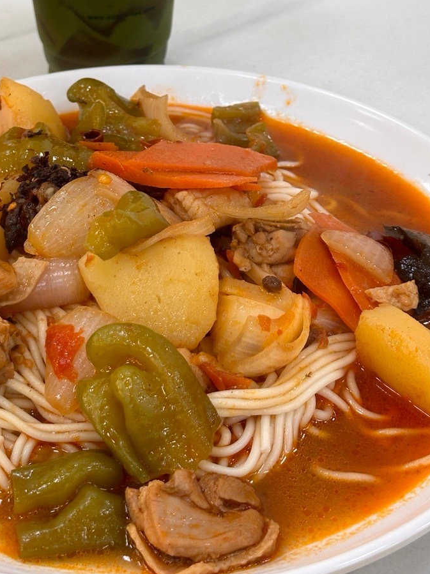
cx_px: 123
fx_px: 1276
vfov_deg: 25.0
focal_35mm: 77
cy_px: 132
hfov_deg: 19.0
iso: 50
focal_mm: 6.86
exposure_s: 1/50
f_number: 1.78
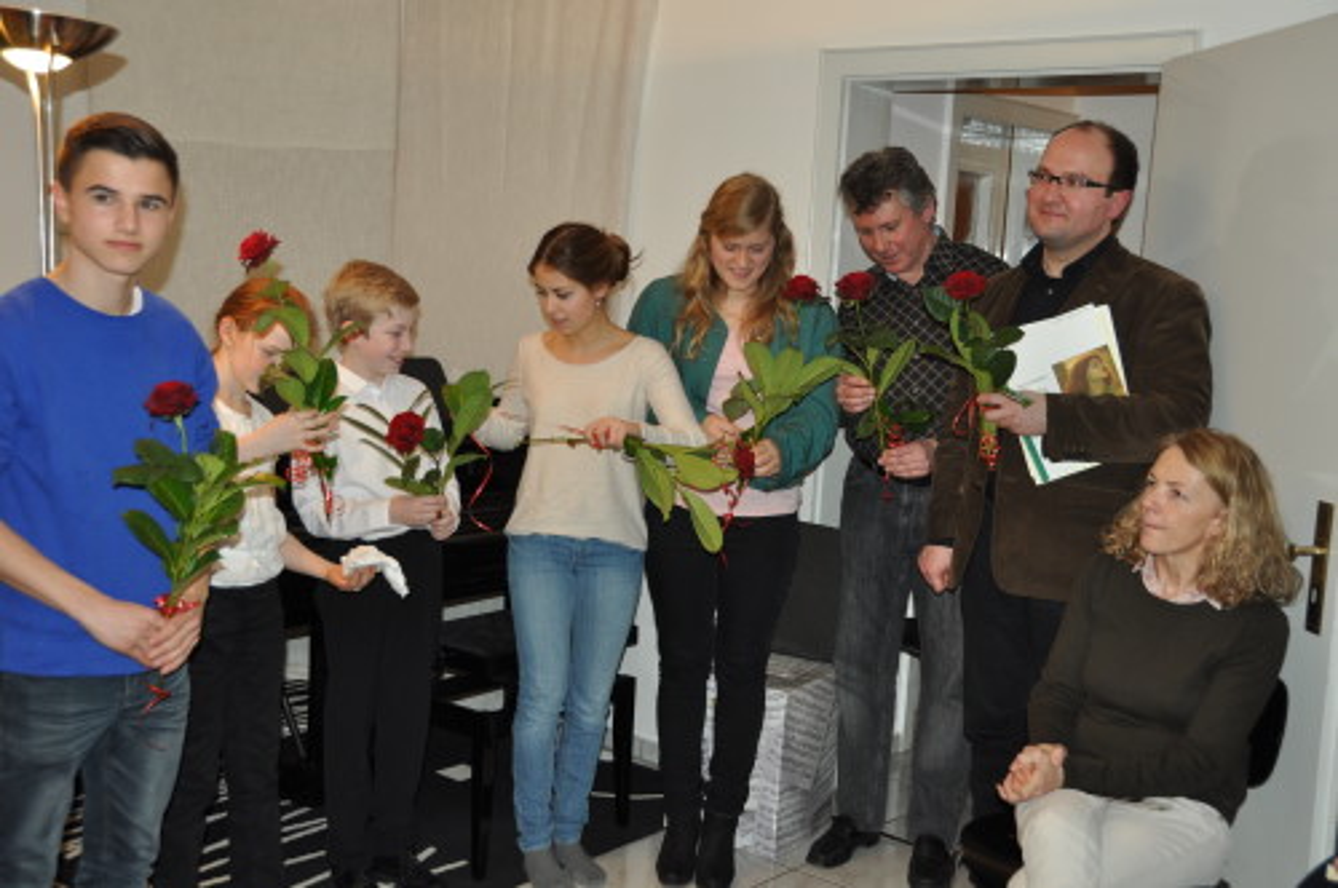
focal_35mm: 42
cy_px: 444
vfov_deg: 31.8
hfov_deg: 46.5
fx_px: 1559
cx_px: 669
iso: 320
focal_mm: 28
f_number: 4
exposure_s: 1/60
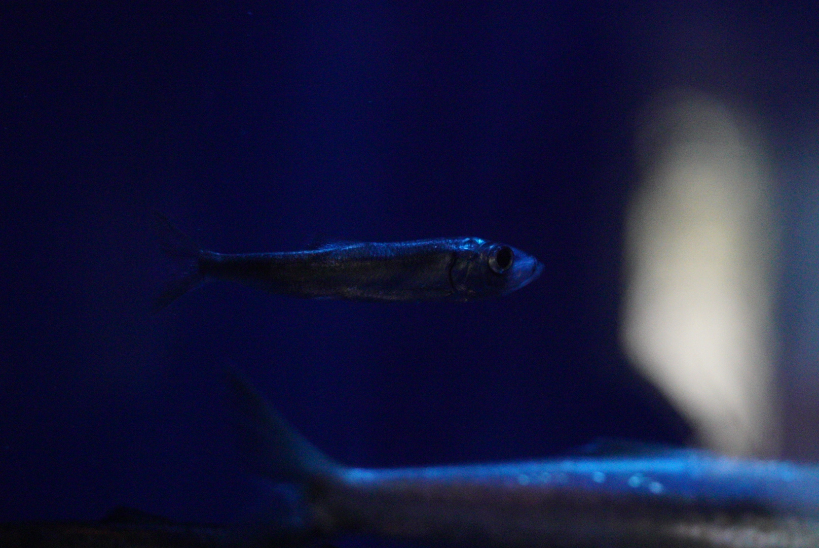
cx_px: 410
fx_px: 3073
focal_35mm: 135
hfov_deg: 15.2
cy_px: 274
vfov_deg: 10.2
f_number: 2.8
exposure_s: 1/250
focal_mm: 90
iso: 8000
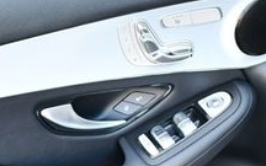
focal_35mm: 109
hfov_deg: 18.9
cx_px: 57
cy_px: 189
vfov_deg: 11.8
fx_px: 790
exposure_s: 1/200
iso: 800
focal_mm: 18
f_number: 3.5
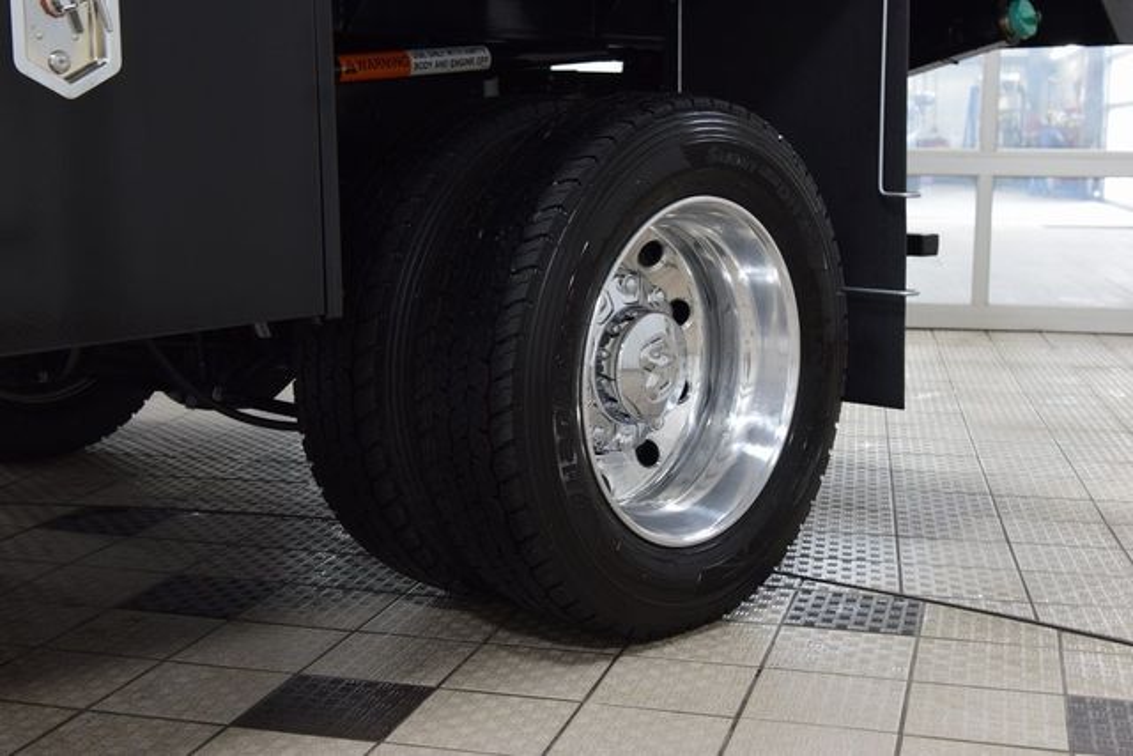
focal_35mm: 51
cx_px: 566
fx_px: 1605
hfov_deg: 38.9
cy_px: 378
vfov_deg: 26.5
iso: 640
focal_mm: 34
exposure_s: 1/15
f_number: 6.3
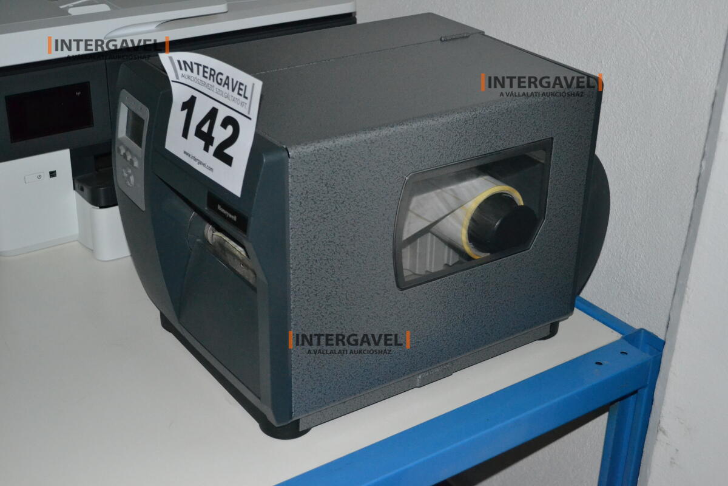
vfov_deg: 26.5
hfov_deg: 38.9
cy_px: 243
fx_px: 1031
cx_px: 364
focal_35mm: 51
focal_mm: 34
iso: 3200
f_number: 5
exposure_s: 1/60
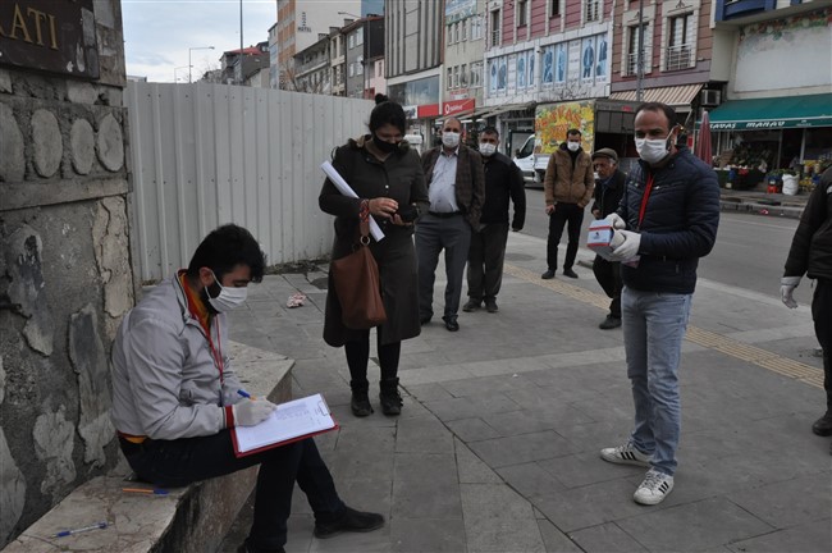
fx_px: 623
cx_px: 416
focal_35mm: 27
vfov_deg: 47.8
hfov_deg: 67.4
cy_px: 276
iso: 1000
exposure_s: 1/500
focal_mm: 18
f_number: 11
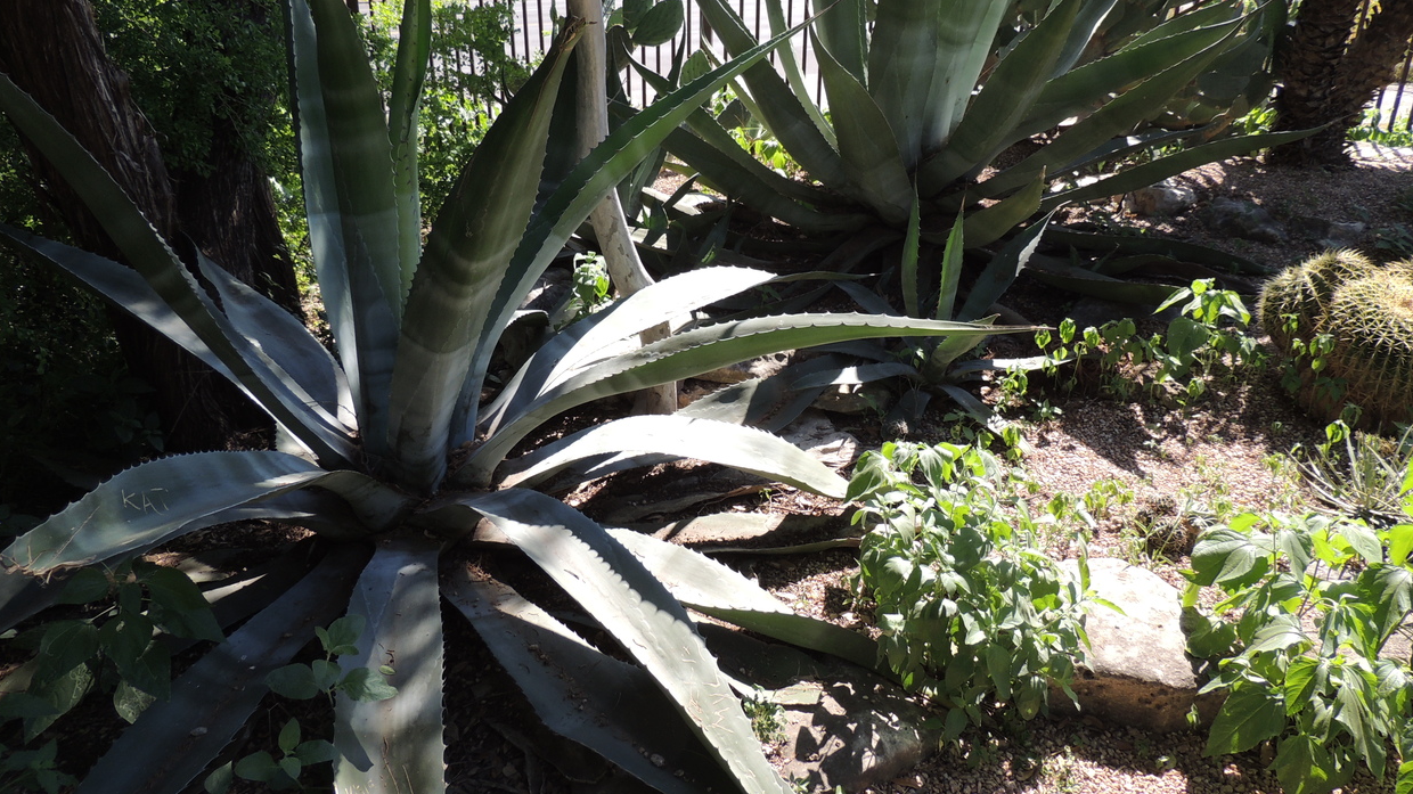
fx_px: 1011
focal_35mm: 27
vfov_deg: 42.8
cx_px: 721
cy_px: 345
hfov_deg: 69.9
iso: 100
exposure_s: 1/400
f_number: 3
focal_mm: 4.3
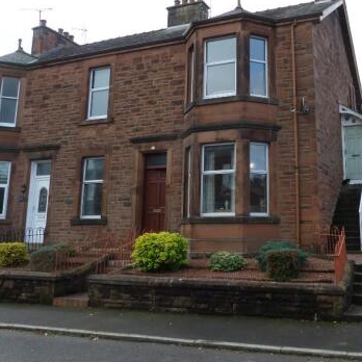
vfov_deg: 44.6
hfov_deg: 44.1
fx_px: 438
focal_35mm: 37
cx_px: 251
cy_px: 140
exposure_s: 1/160
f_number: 4
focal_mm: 4.1
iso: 80
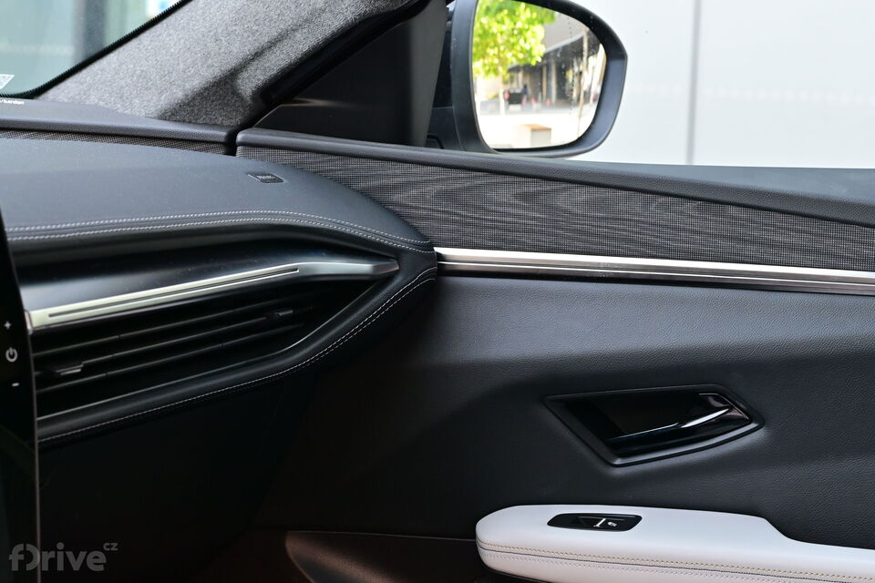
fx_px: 1823
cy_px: 292
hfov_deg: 27.0
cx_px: 438
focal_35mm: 75
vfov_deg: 18.2
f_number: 6.3
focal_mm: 50
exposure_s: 1/60
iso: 500
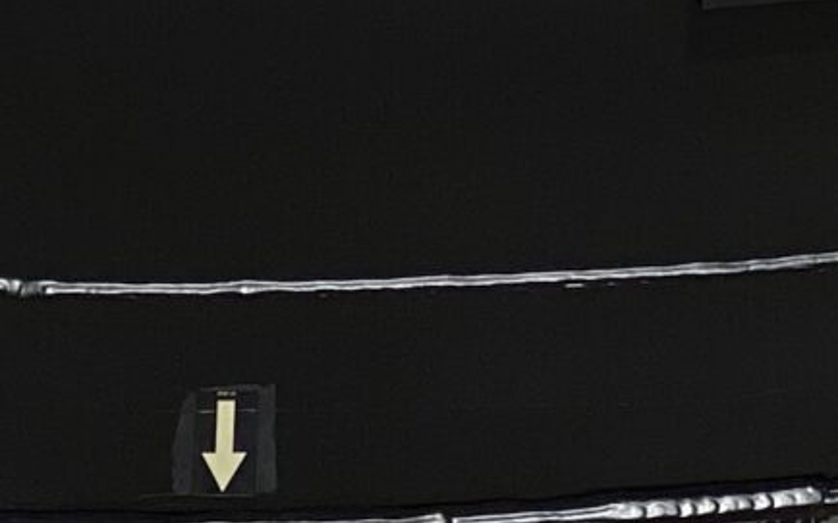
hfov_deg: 6.5
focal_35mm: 325
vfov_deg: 3.9
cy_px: -867
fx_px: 7420
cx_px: 463
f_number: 2
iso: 25
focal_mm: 6
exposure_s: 1/3690
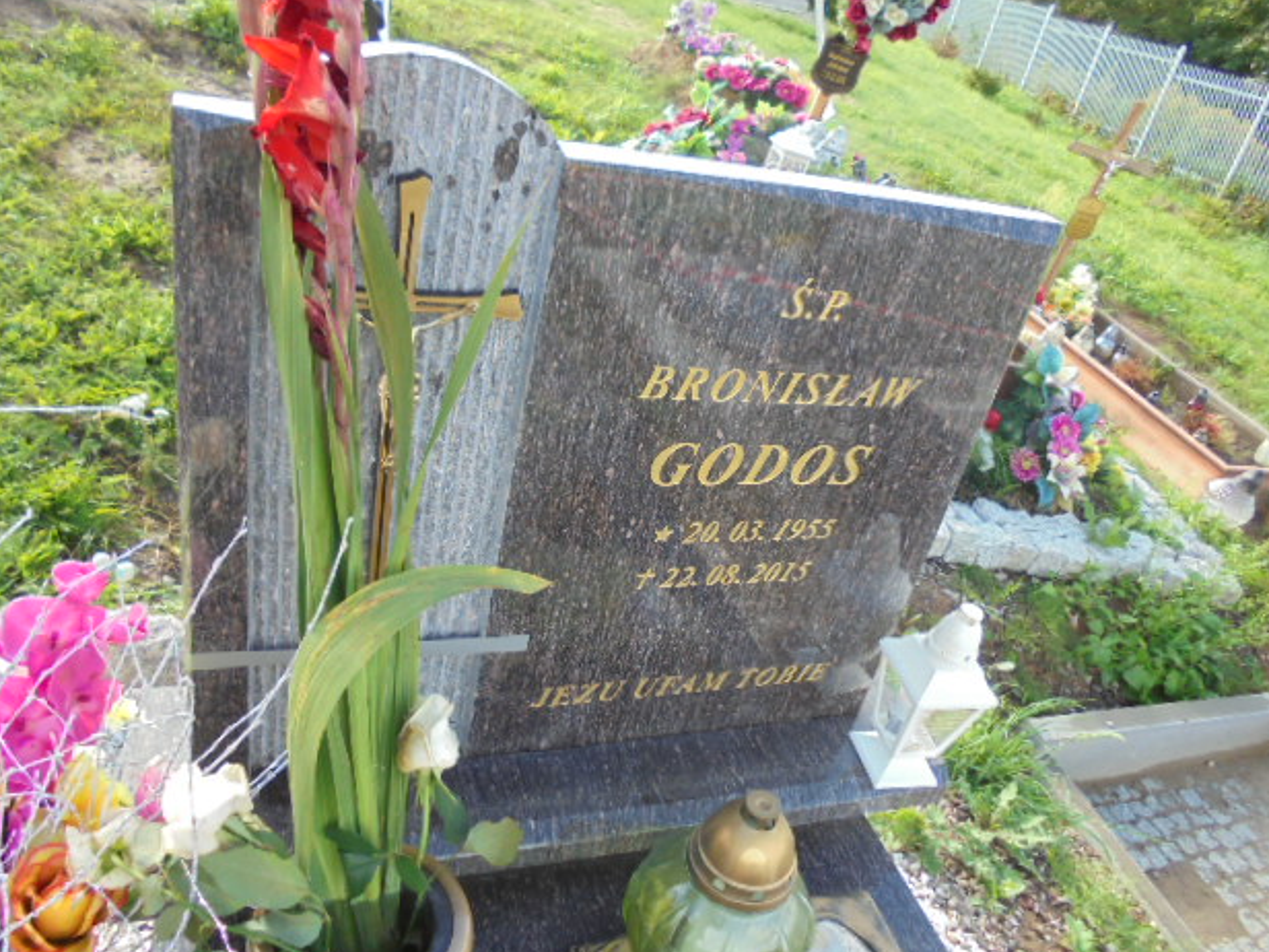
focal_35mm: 27
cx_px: 624
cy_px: 470
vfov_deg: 51.4
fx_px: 990
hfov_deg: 65.3
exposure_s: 1/160
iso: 100
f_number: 3.5
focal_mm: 4.6
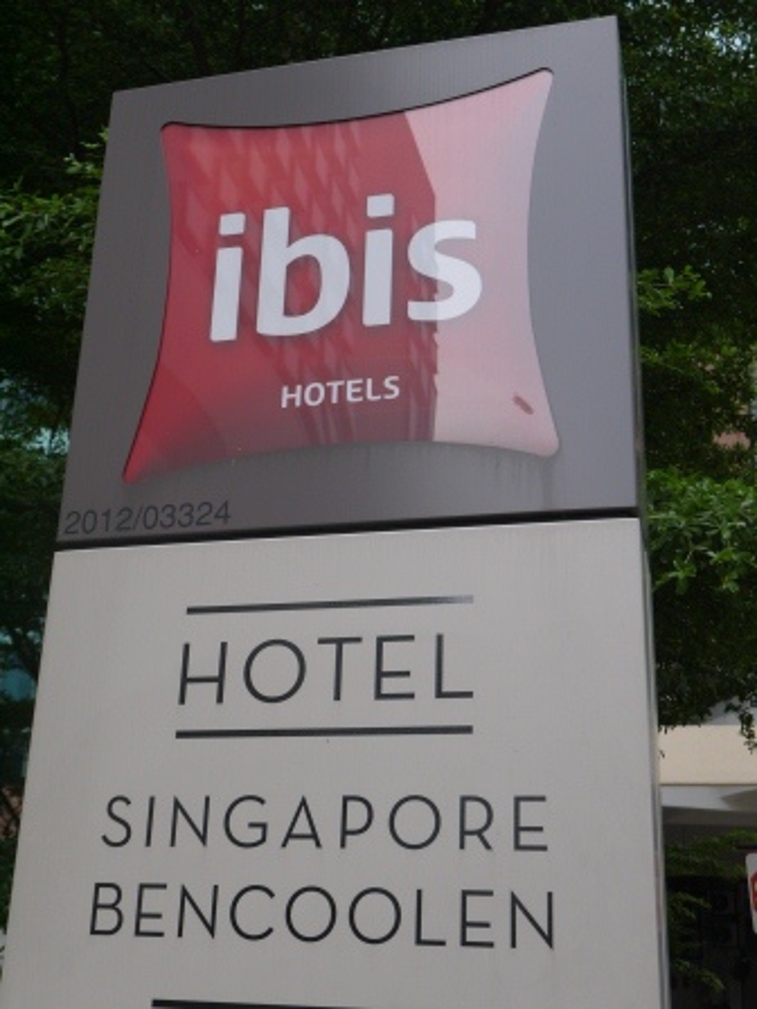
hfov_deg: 32.9
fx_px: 1283
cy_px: 504
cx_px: 378
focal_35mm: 44
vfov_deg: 42.9
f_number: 5.6
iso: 160
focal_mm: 22
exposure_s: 1/160
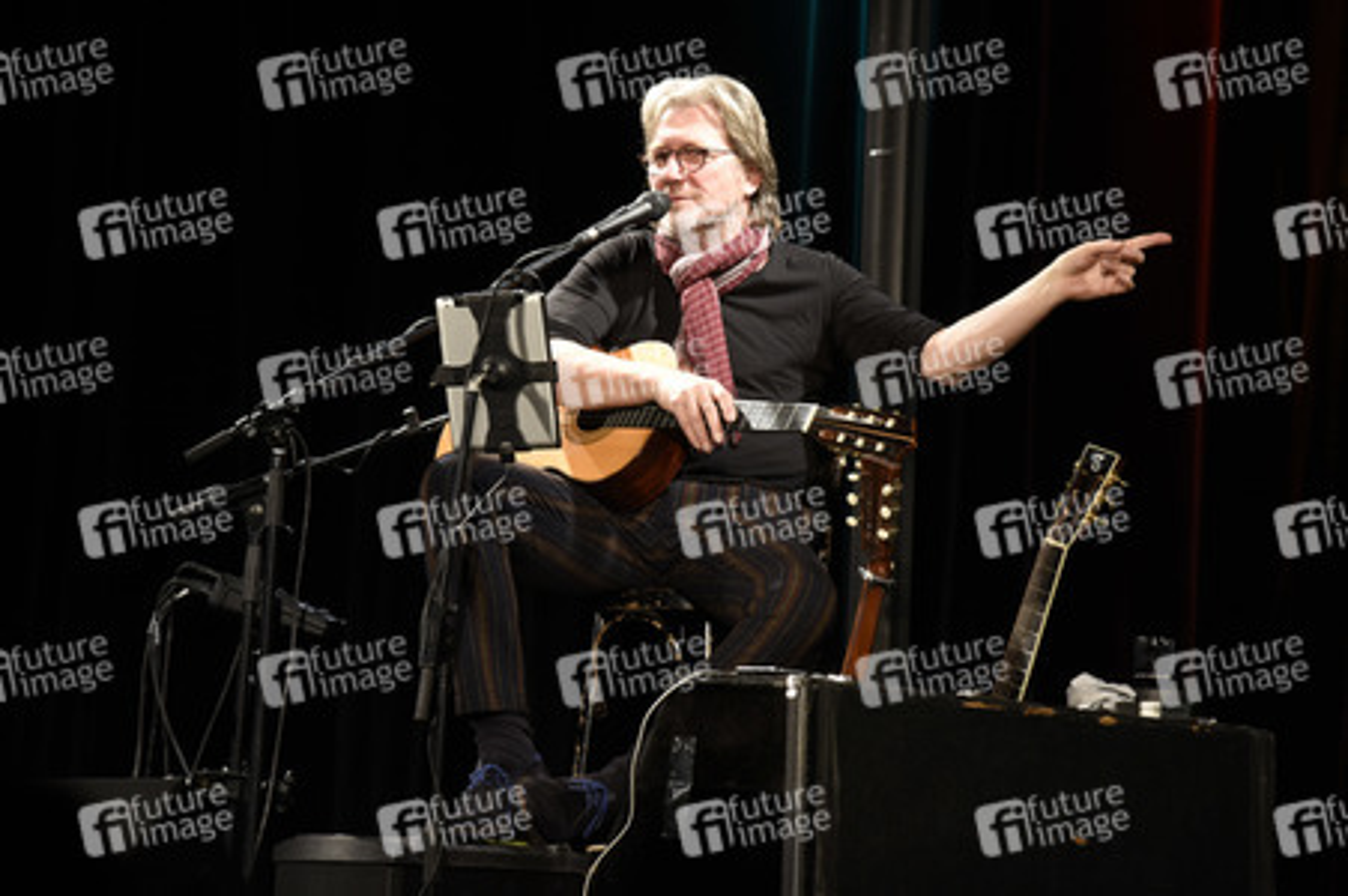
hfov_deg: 17.1
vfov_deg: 11.4
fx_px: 4490
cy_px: 448
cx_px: 674
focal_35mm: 120
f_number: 6.3
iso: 1000
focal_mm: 120
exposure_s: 1/60
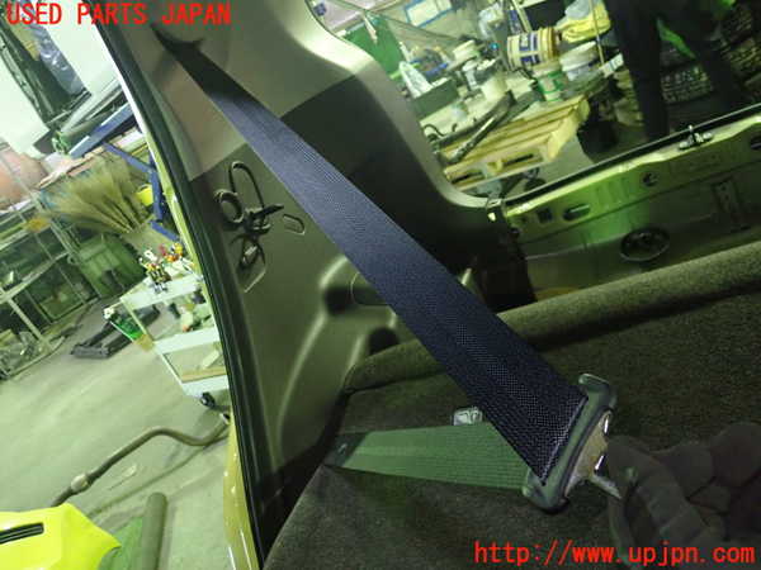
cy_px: 285
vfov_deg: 46.8
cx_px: 380
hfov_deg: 60.0
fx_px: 660
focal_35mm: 30
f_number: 2.3
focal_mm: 5.5
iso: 800
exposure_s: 1/20
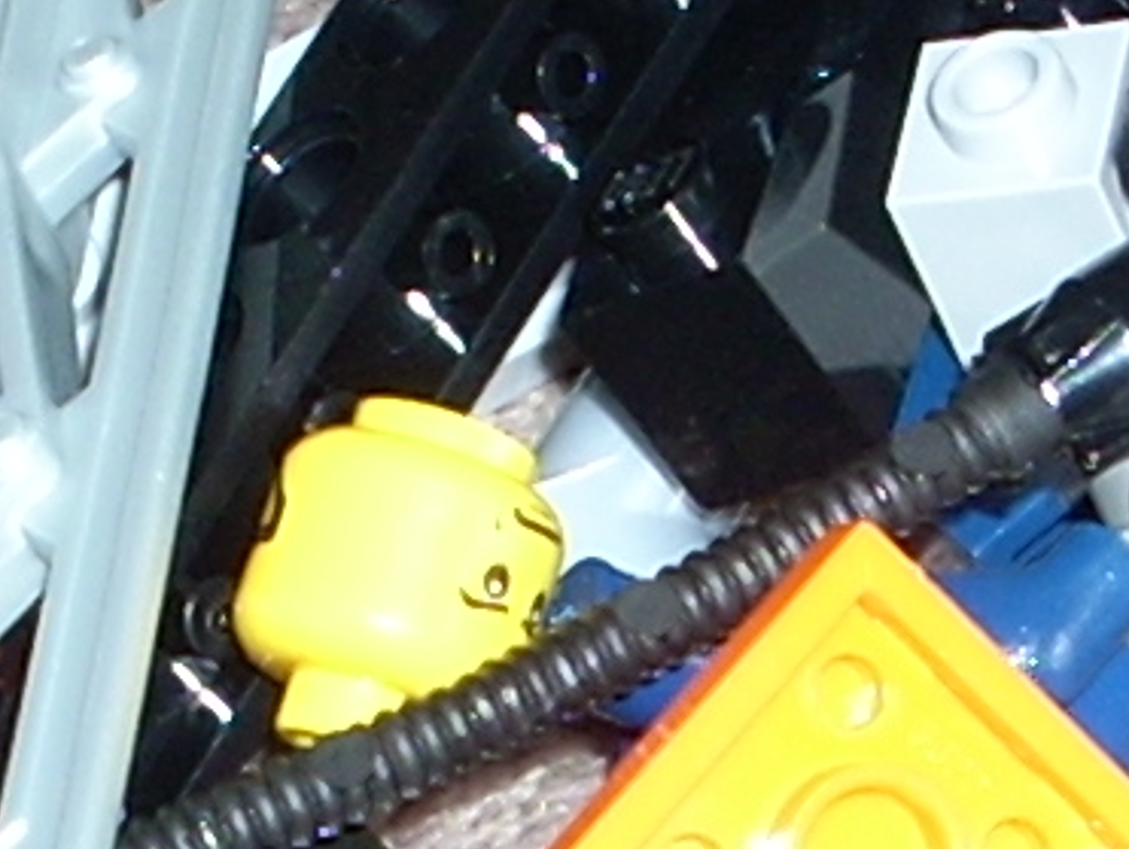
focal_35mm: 255
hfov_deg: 7.7
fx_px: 8325
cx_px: 989
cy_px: 962
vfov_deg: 5.8
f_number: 2.8
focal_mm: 6.2
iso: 64
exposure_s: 1/60
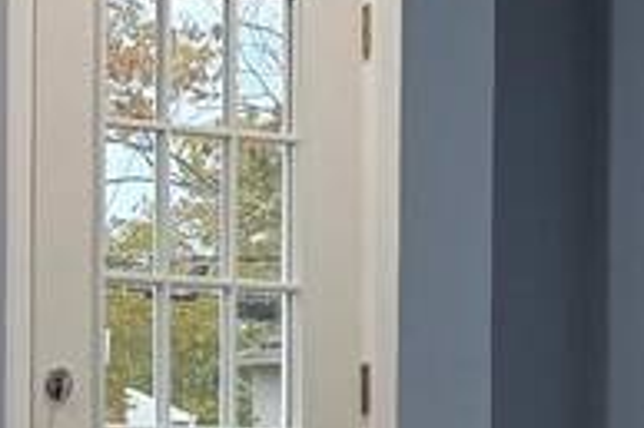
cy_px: 544
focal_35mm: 148
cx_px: -793
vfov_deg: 9.1
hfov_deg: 11.8
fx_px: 2645
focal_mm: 6.3
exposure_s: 1/120
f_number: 1.7
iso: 160
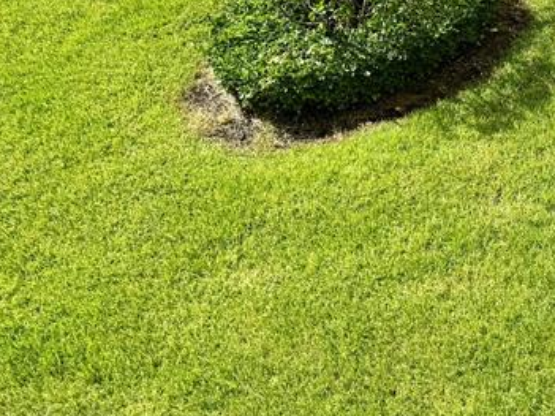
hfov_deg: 23.6
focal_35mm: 70
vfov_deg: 20.6
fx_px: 1122
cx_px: 770
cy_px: 47
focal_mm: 6.76
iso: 80
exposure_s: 1/2710
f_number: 1.78
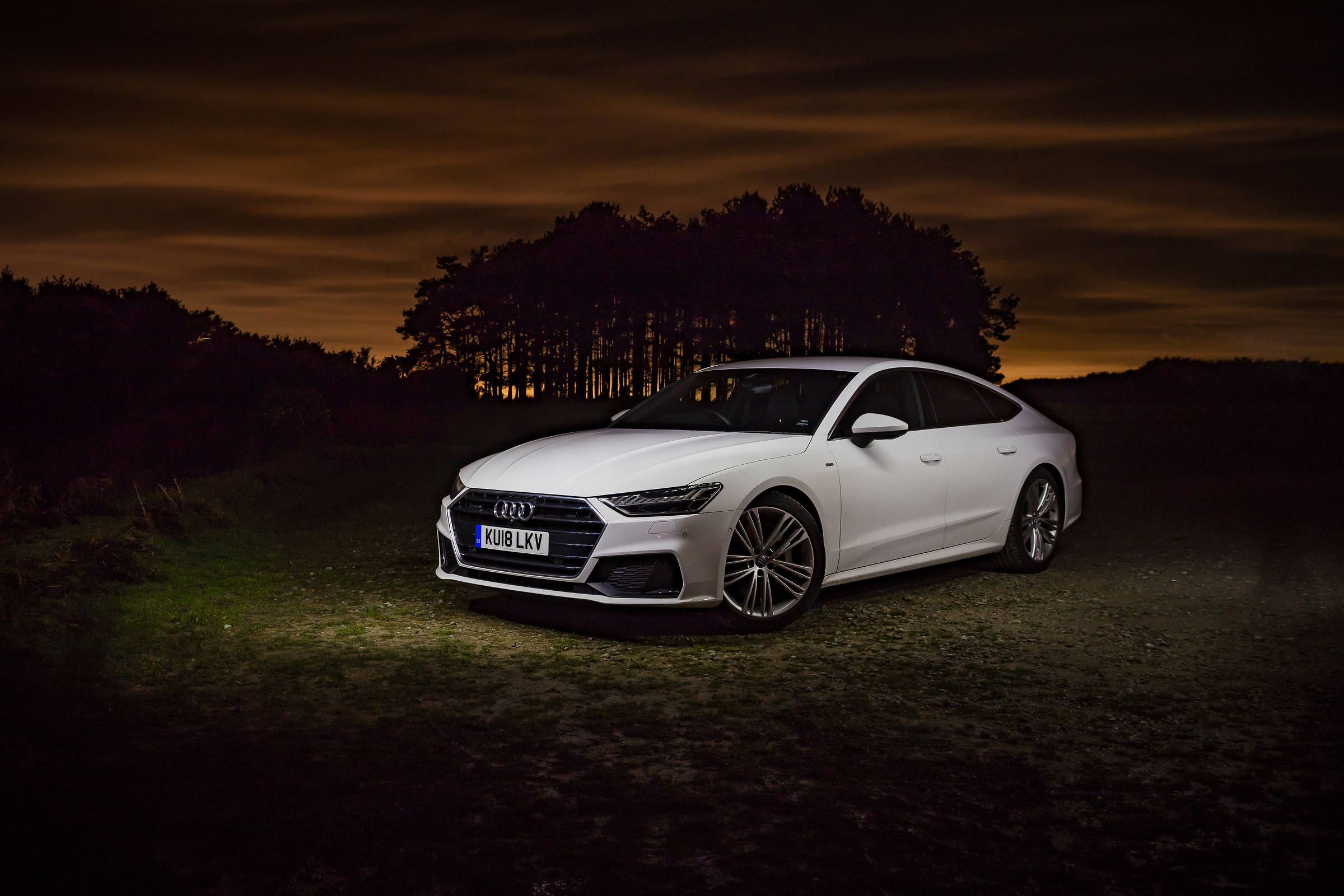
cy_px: 448
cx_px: 672
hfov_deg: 54.4
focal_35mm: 35
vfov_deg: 37.9
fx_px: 1307
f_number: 7.1
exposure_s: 20
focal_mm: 35
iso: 400
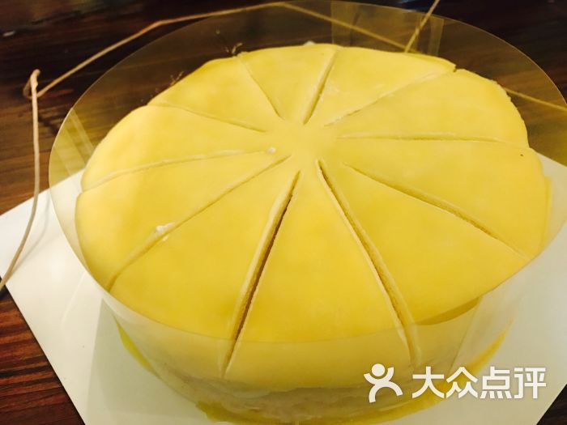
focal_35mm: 28
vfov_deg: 49.7
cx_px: 284
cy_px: 212
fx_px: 459
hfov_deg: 63.4
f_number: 1.8
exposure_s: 1/7
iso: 100
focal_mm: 3.99
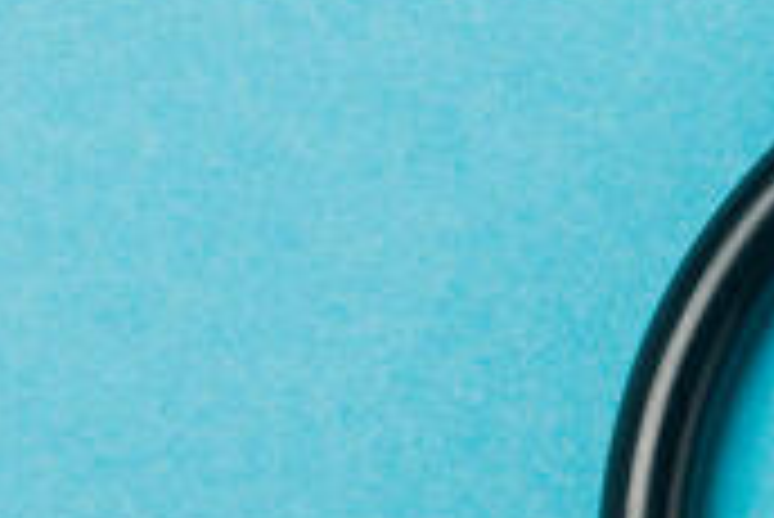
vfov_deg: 3.8
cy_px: 313
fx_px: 7875
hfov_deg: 5.6
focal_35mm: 366
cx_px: 806
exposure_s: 1/200
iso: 160
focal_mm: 50
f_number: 8
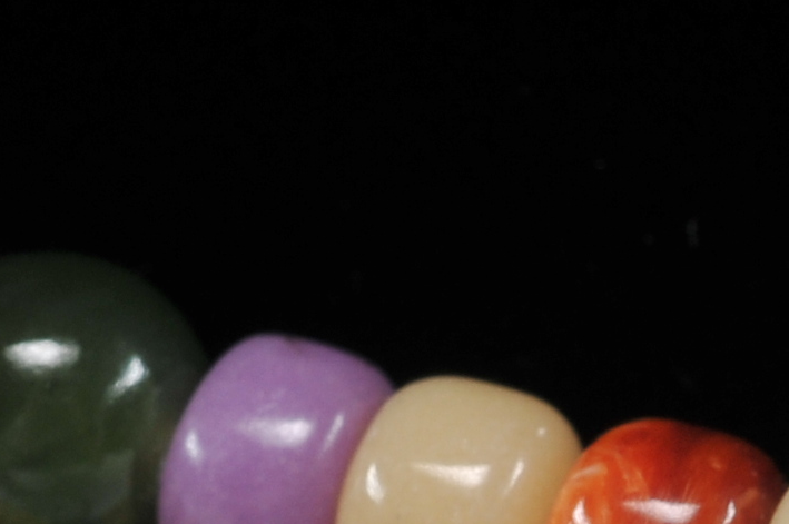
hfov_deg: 5.0
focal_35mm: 408
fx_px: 8932
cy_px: 1130
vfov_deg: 3.3
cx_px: 1403
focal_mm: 60
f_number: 14
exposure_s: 1/250
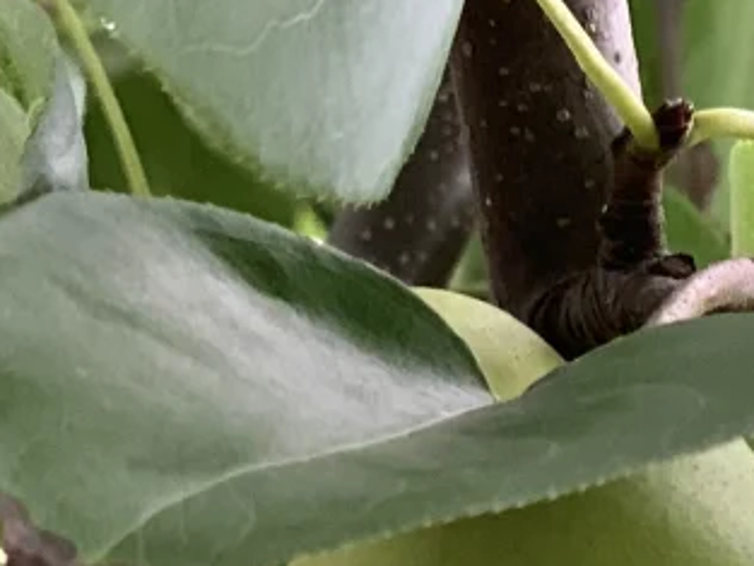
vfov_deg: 6.1
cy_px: 915
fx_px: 5208
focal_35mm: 239
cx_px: 1125
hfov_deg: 8.1
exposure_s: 1/122
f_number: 2.4
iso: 80
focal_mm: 6
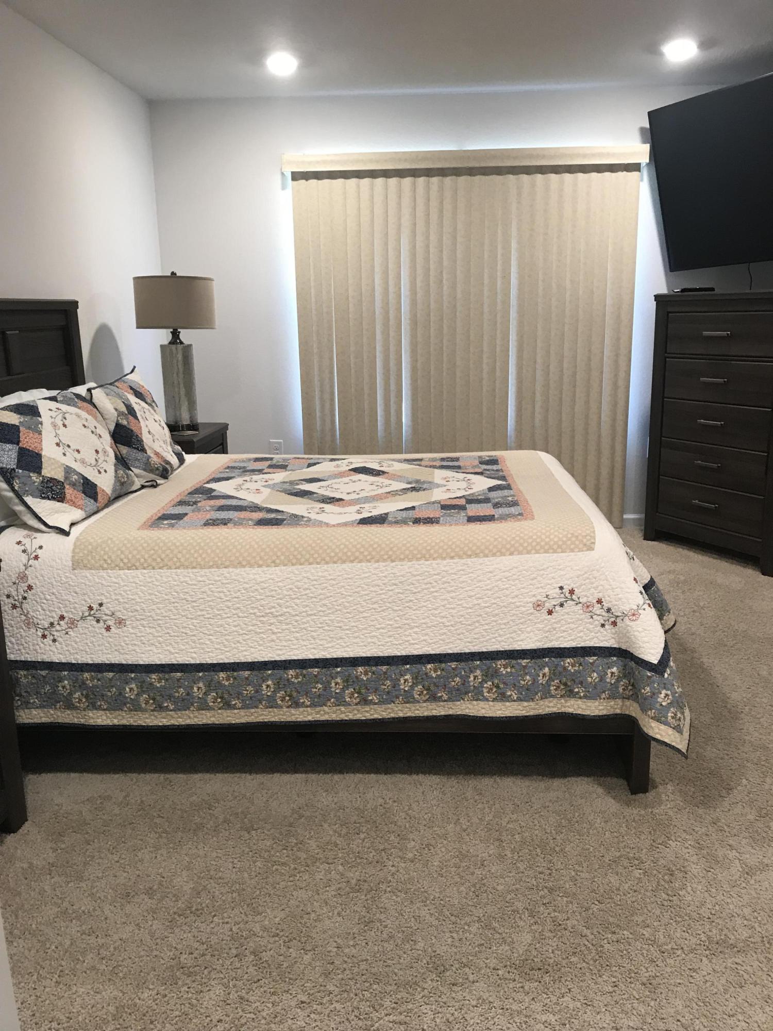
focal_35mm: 28
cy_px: 516
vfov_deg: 63.4
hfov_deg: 49.7
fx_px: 834
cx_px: 386
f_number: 1.8
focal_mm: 3.99
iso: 40
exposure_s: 1/20
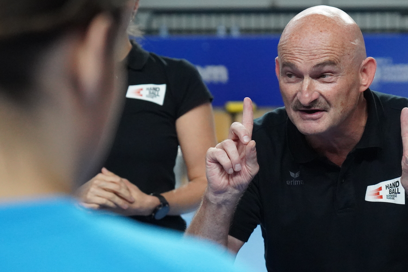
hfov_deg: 14.6
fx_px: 1587
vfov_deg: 9.8
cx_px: 290
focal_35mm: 140
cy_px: 133
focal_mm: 82
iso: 10000
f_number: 4
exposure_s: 1/2000
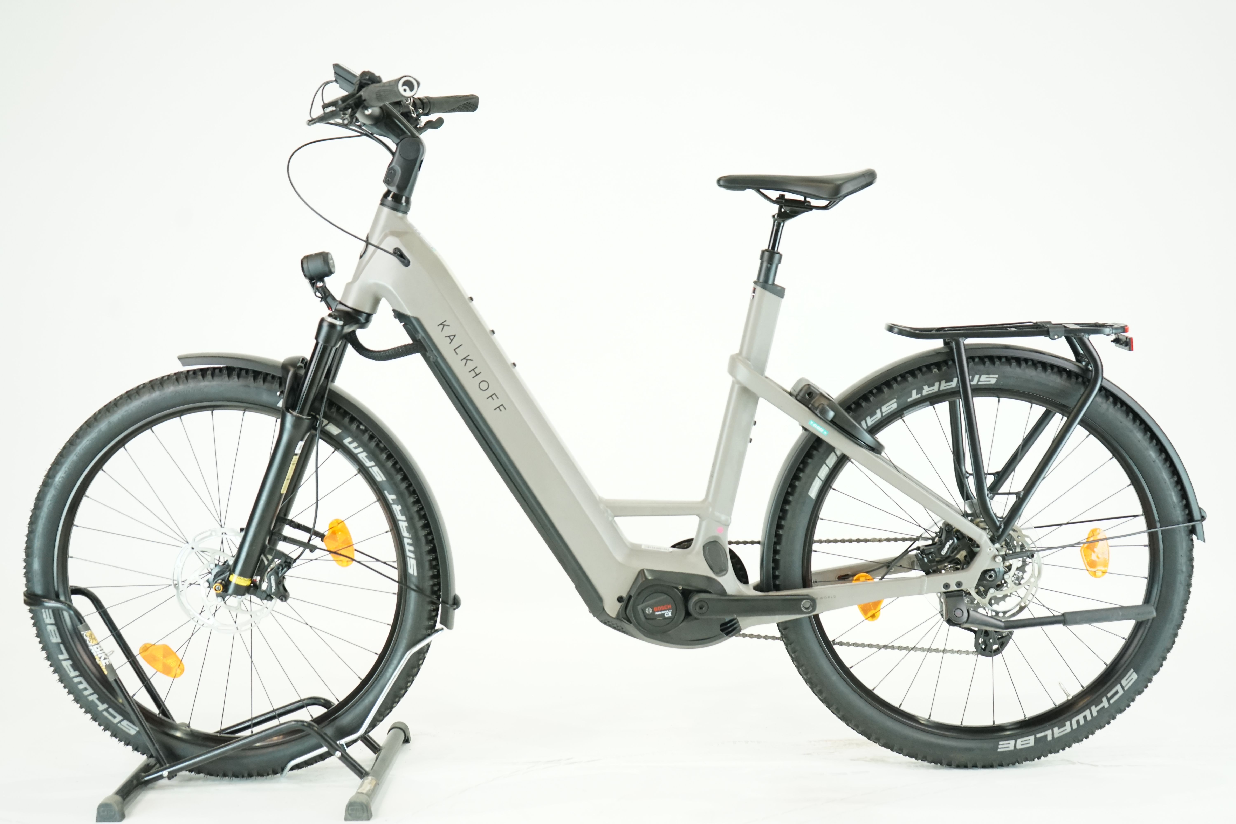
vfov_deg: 28.6
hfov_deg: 41.9
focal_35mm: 47
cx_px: 618
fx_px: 1614
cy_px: 412
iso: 2000
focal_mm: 47
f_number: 4.5
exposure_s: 1/200
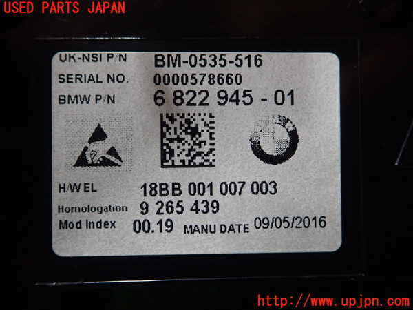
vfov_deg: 46.8
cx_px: 206
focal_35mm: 30
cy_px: 155
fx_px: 358
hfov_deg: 60.0
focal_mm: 5.5
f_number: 2.3
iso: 320
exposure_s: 1/125
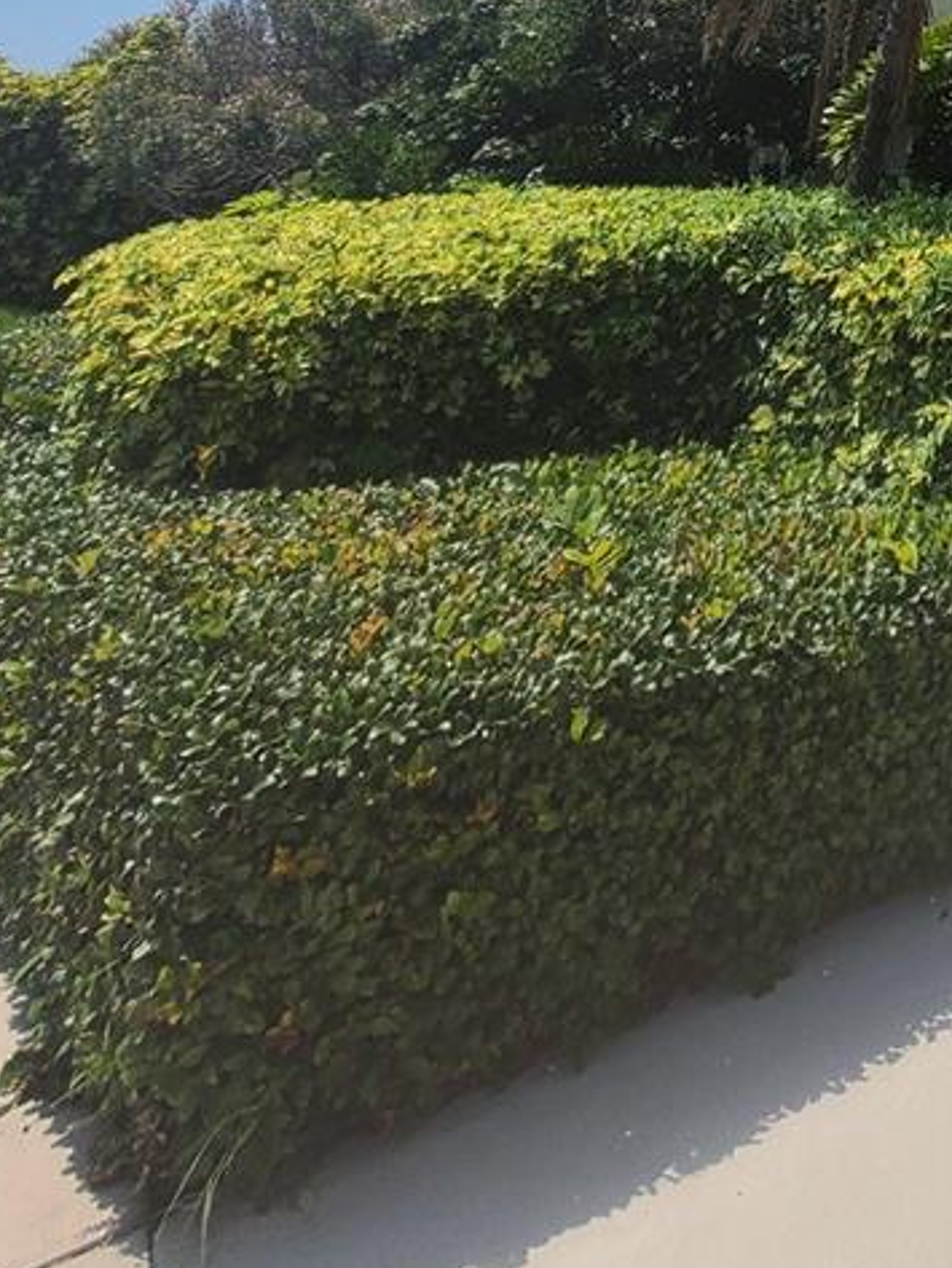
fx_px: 1210
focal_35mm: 33
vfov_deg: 38.3
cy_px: -306
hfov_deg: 33.8
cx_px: 1172
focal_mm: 2.2
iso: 64
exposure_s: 1/2456
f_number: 2.2
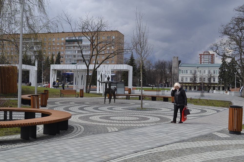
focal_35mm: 42
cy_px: 81
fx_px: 285
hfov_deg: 46.4
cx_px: 122
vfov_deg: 31.9
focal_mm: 28
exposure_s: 1/250
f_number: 8
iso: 100
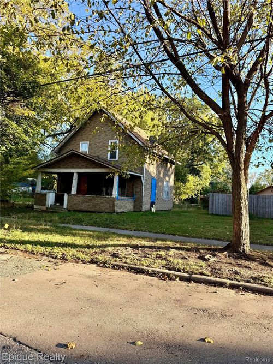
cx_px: 136
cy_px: 182
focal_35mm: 24
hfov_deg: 56.8
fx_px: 252
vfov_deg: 71.6
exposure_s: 1/813
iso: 80
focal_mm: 6.76
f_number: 1.78
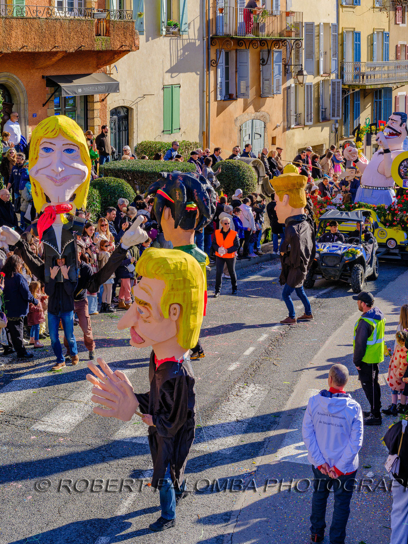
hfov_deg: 24.0
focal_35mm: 61
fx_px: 959
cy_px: 226
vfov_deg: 31.6
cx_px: 231
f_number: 11
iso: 320
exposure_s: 1/125
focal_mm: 55
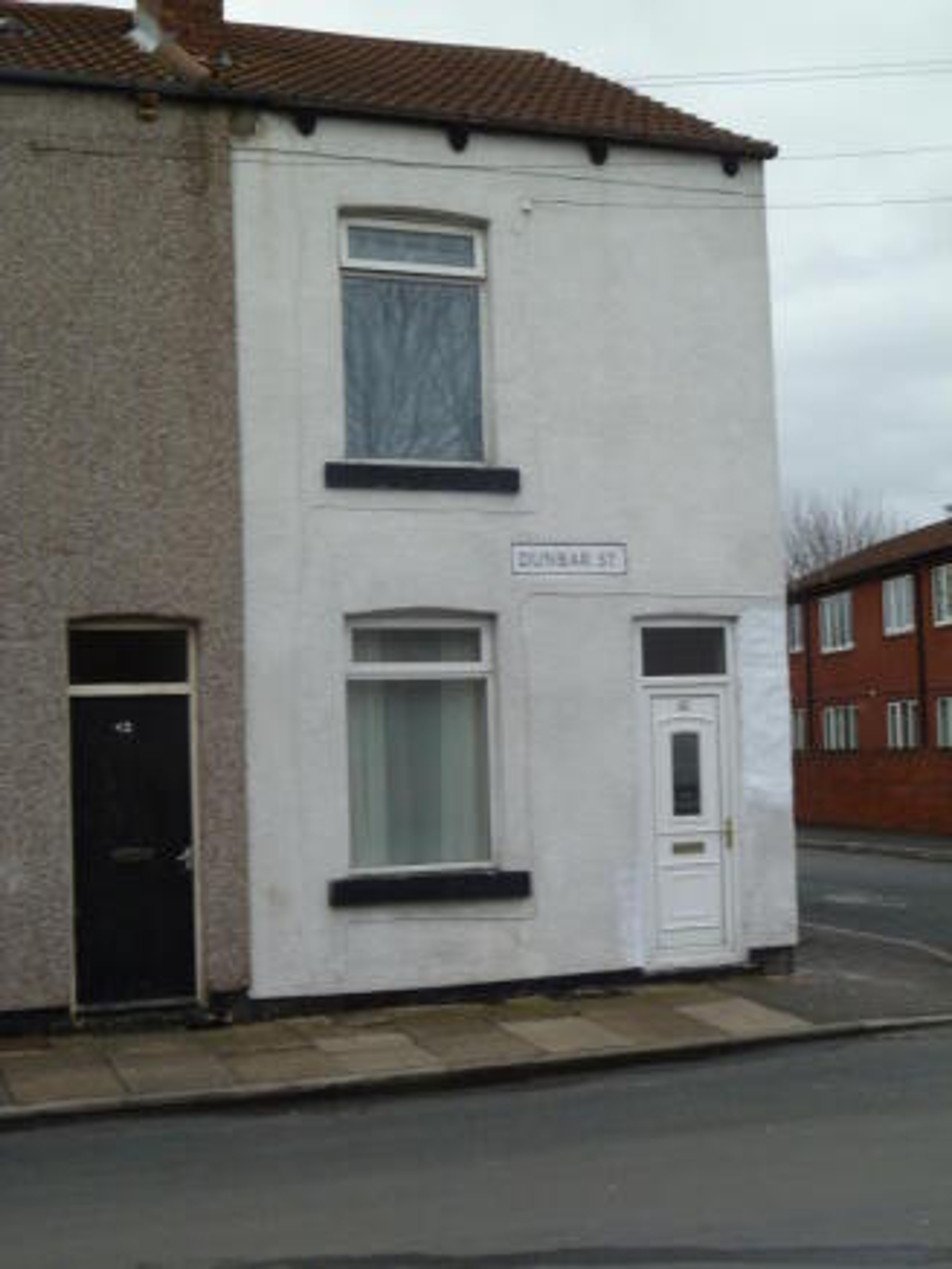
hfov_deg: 32.9
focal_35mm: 44
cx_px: 476
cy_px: 634
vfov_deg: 42.9
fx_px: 1613
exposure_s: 1/30
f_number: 3.8
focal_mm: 7.9
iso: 100
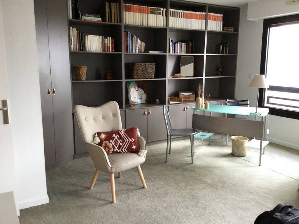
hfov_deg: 58.4
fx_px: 268
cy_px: 112
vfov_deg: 45.4
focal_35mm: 31
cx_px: 150
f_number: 2.4
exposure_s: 1/33
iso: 100
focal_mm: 3.3
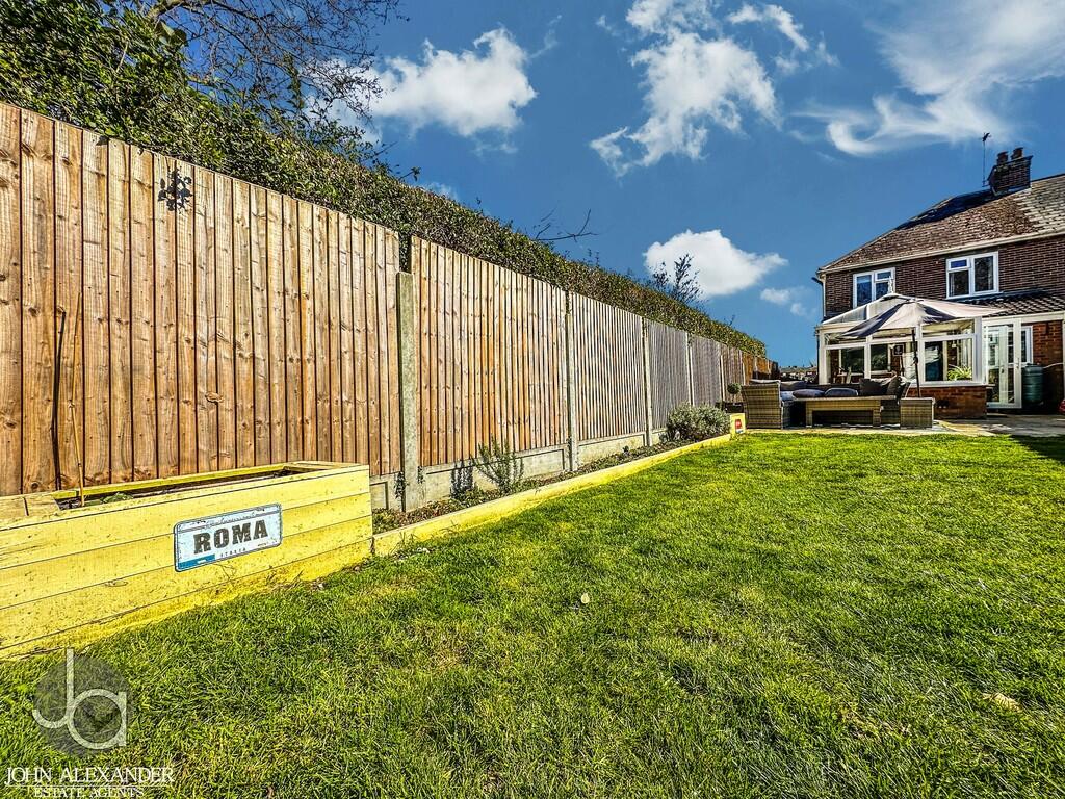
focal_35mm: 14
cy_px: 400
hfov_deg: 102.1
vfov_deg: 85.7
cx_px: 532
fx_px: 431
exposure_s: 1/1250
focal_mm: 2.22
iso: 50
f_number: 2.2
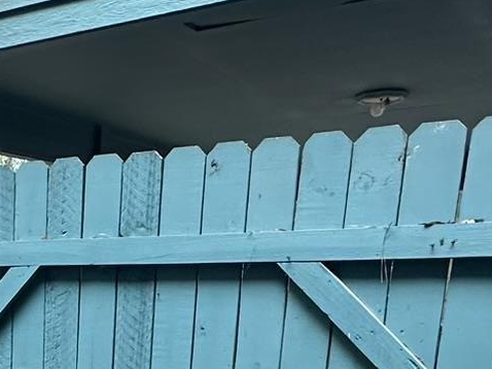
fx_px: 852
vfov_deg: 21.5
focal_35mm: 60
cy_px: 509
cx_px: -54
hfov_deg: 29.0
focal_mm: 2.22
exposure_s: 1/60
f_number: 2.2
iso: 250
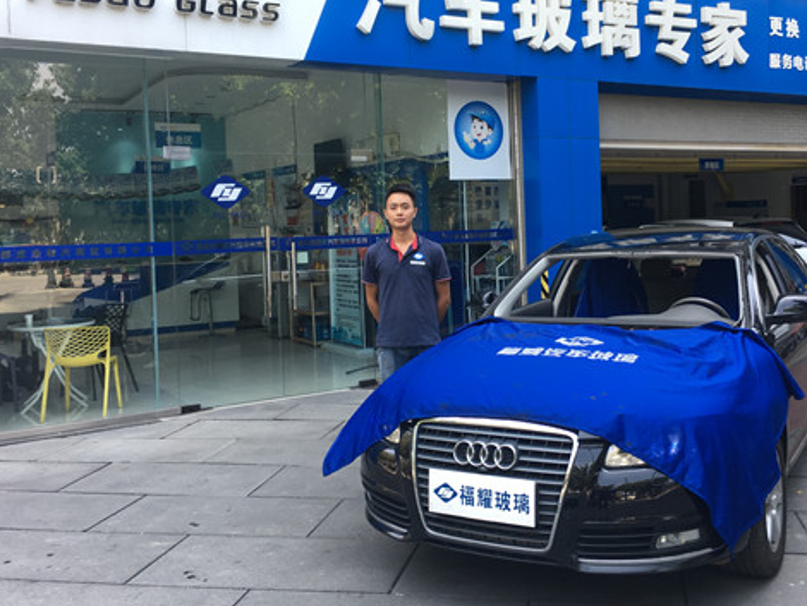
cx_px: 464
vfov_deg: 38.4
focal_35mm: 37
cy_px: 223
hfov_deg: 49.9
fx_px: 863
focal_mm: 4.15
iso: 25
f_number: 2.2
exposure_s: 1/101
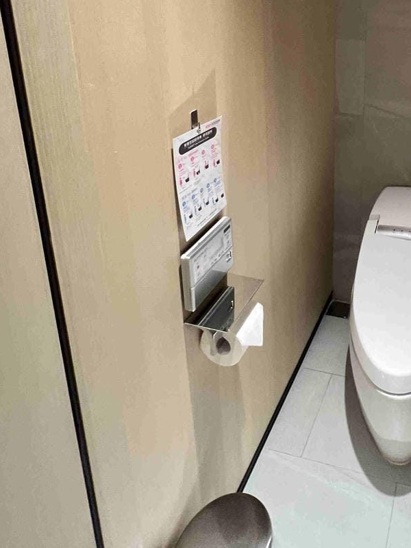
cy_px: 87
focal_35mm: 26
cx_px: 386
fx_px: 412
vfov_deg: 60.2
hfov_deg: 46.7
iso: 250
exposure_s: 1/71
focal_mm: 1.57
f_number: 1.8
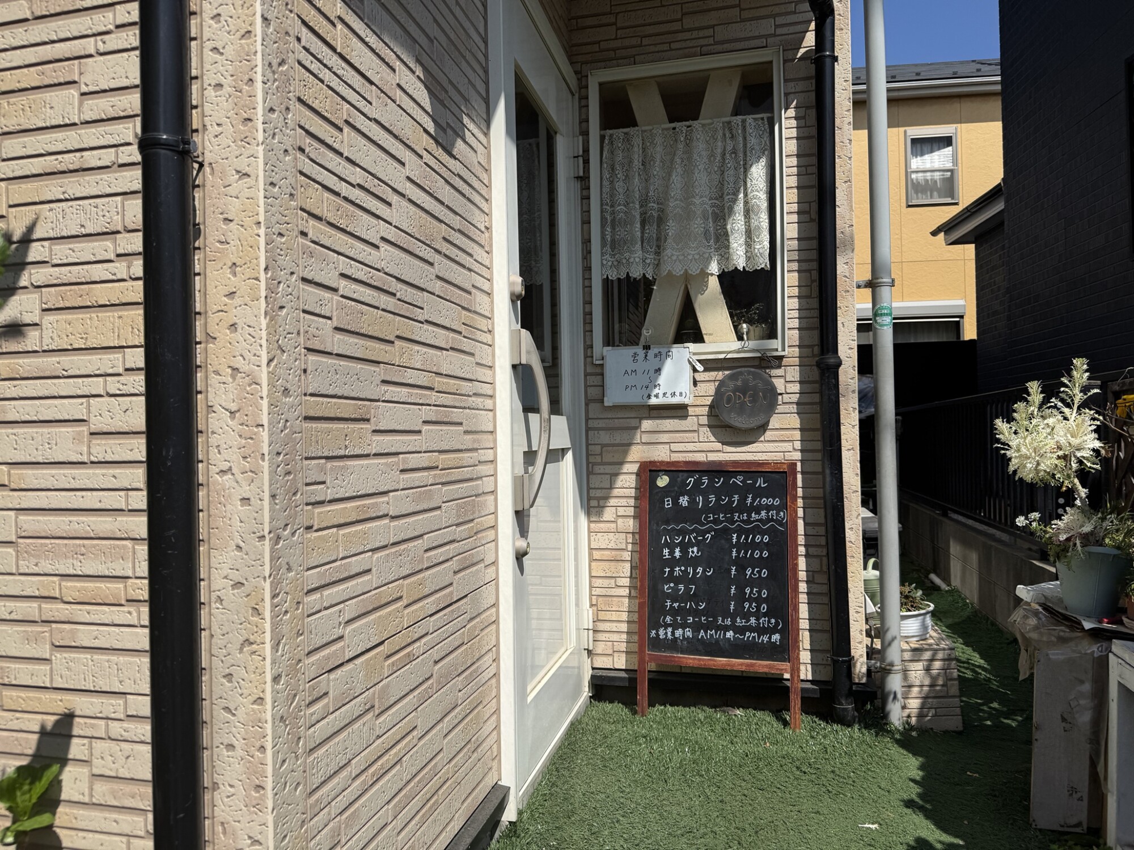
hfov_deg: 71.6
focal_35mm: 24
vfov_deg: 56.8
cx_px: 567
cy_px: 425
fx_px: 786
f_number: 1.78
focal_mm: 6.76
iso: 80
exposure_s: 1/6410
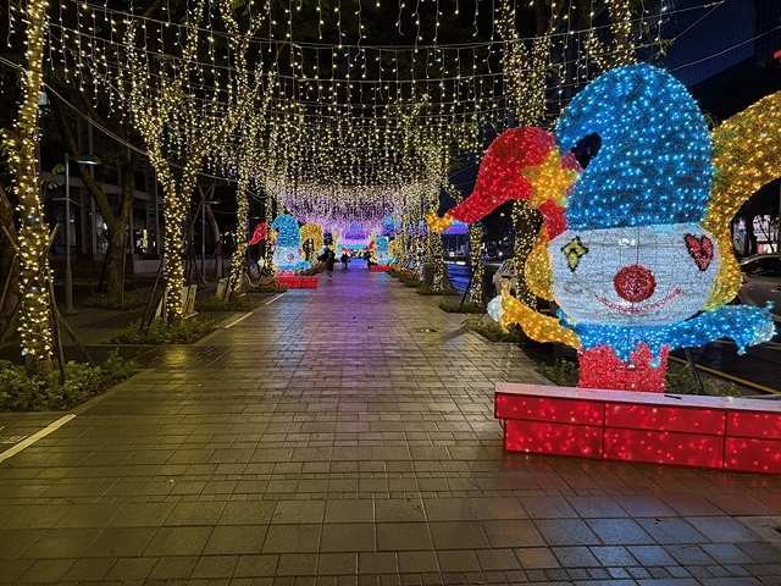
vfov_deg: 56.8
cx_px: 390
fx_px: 541
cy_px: 293
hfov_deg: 71.6
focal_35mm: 24
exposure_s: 1/60
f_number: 1.78
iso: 250
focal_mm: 6.76
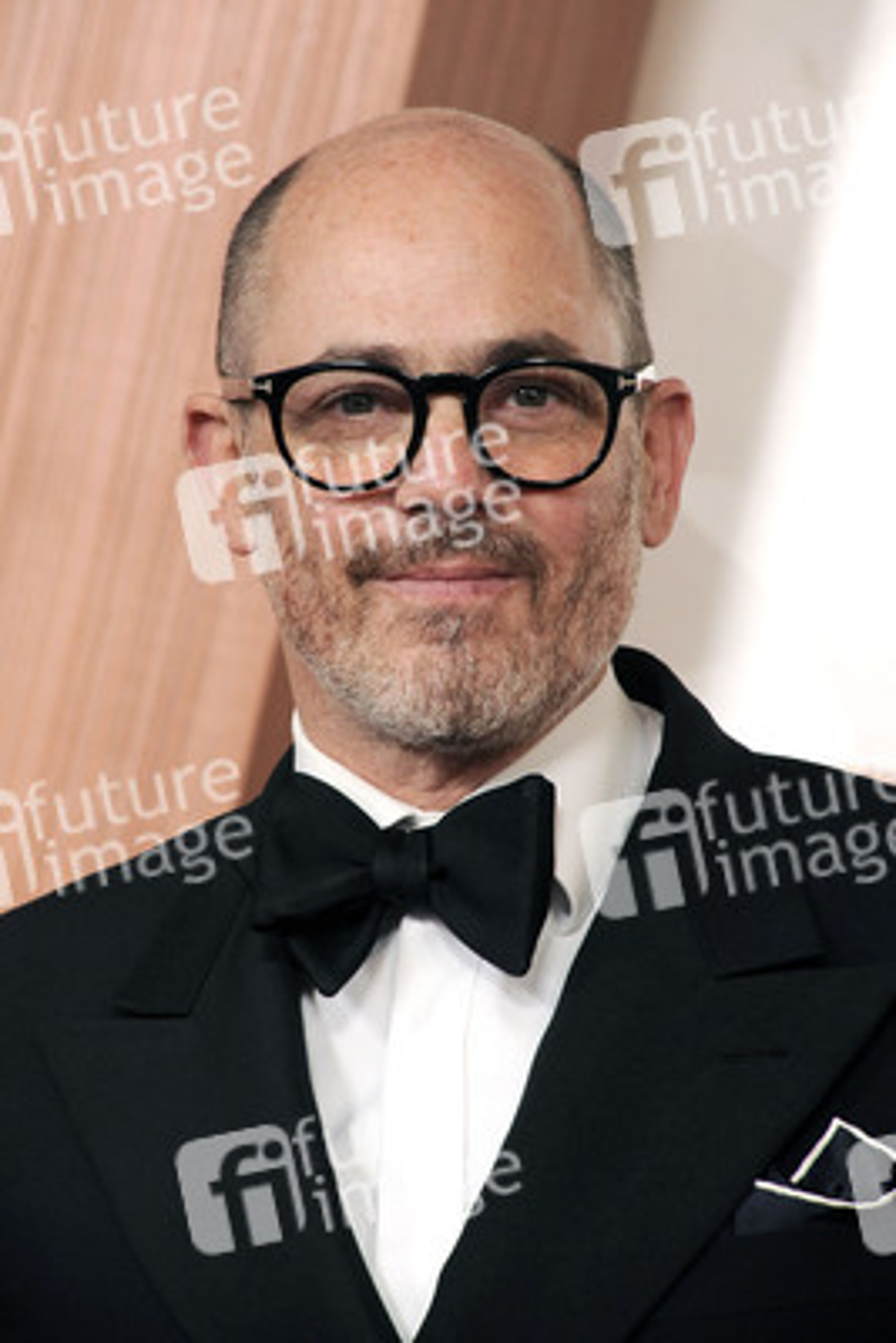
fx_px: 7460
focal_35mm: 200
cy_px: 672
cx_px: 448
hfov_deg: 6.9
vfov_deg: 10.3
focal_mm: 200
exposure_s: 1/160
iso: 2000
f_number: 7.1
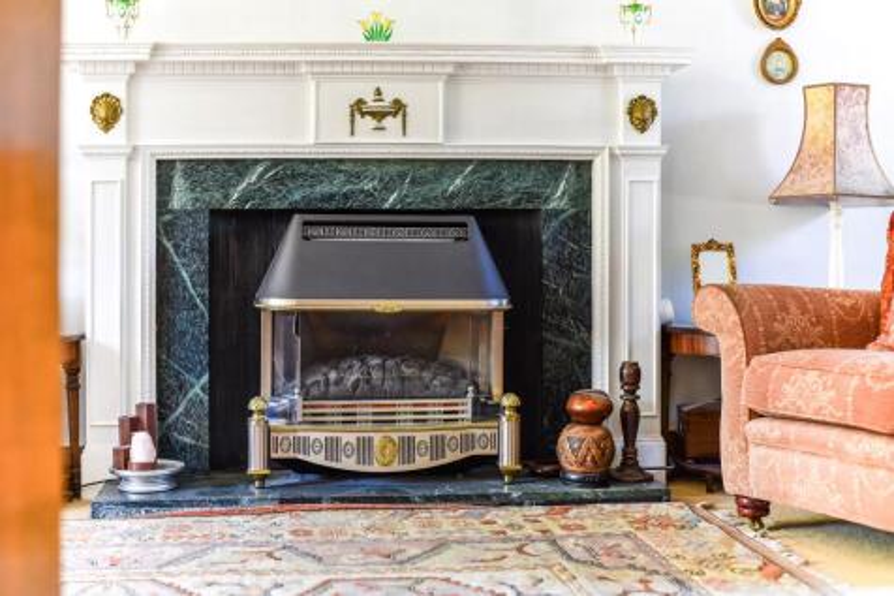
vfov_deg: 27.0
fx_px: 1241
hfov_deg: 39.6
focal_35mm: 50
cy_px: 298
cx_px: 447
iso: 640
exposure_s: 1/100
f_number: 2.5
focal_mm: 50
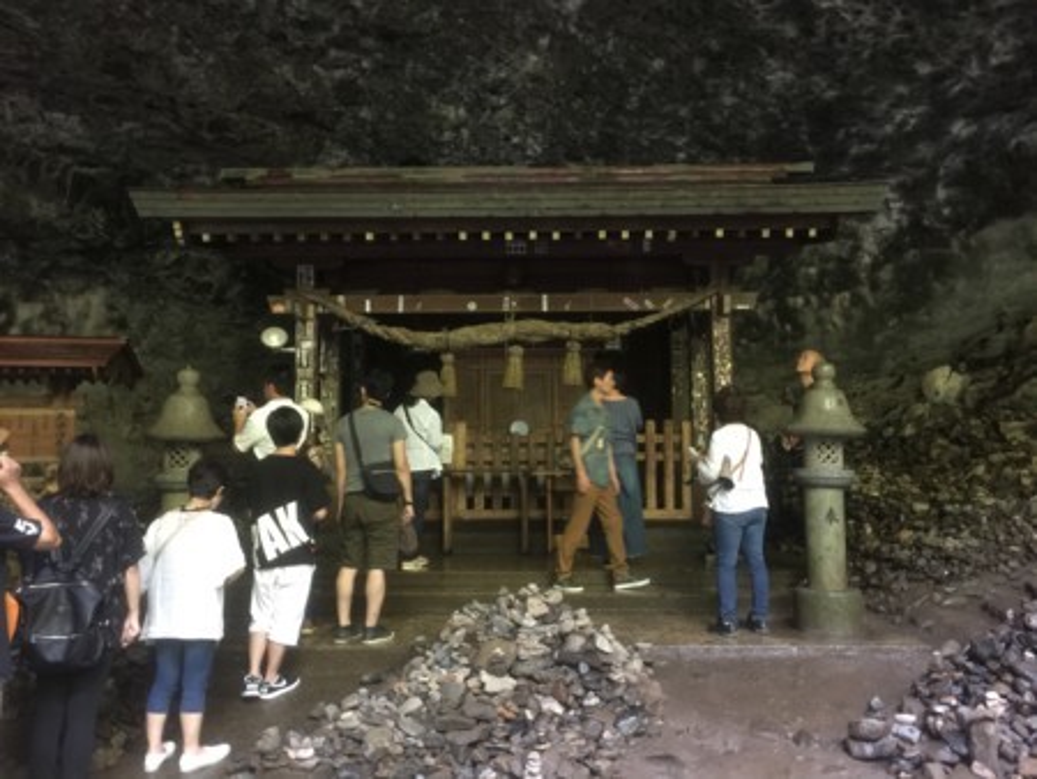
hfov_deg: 61.6
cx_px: 518
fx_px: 869
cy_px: 390
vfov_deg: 48.3
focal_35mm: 29
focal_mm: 4.15
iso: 80
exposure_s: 1/4
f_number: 2.2
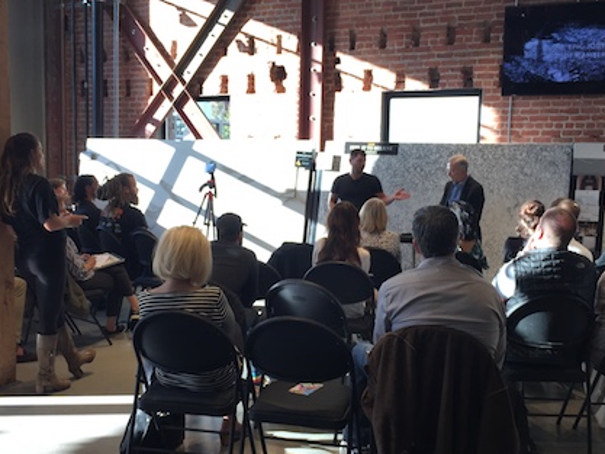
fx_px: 717
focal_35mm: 41
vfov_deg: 35.1
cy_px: 240
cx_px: 295
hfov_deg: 45.8
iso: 40
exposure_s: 1/120
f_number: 2.2
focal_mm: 4.15
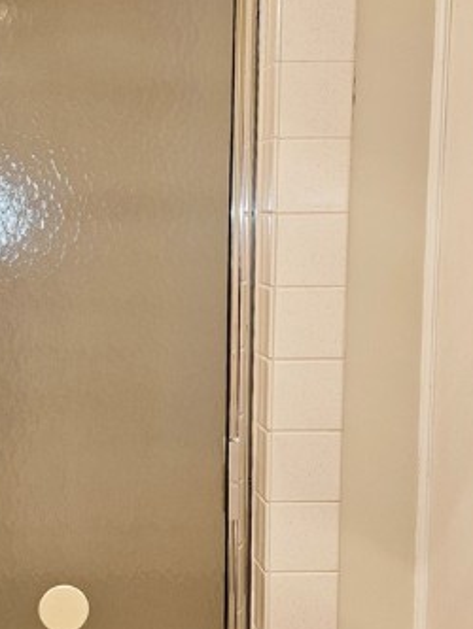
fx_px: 965
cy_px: 325
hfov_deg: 26.6
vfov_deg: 36.2
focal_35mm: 53
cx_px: 47
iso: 25
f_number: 1.8
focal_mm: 5.4
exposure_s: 1/60
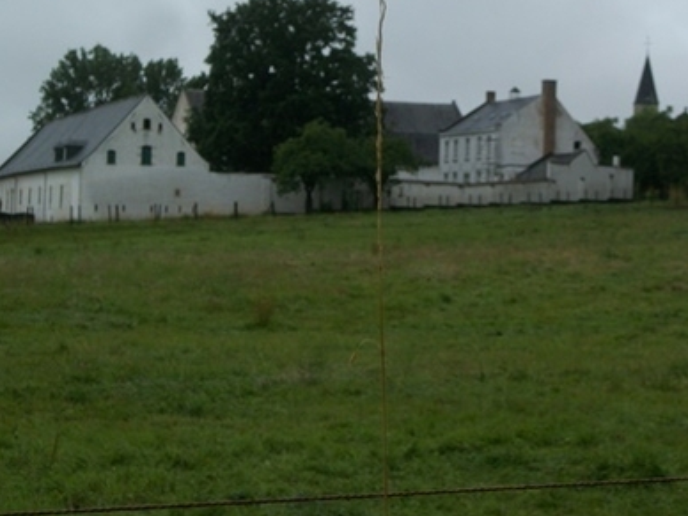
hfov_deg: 16.6
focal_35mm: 119
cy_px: 145
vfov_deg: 12.4
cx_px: 351
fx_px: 2365
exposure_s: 1/800
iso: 80
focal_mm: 13.7
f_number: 4.6
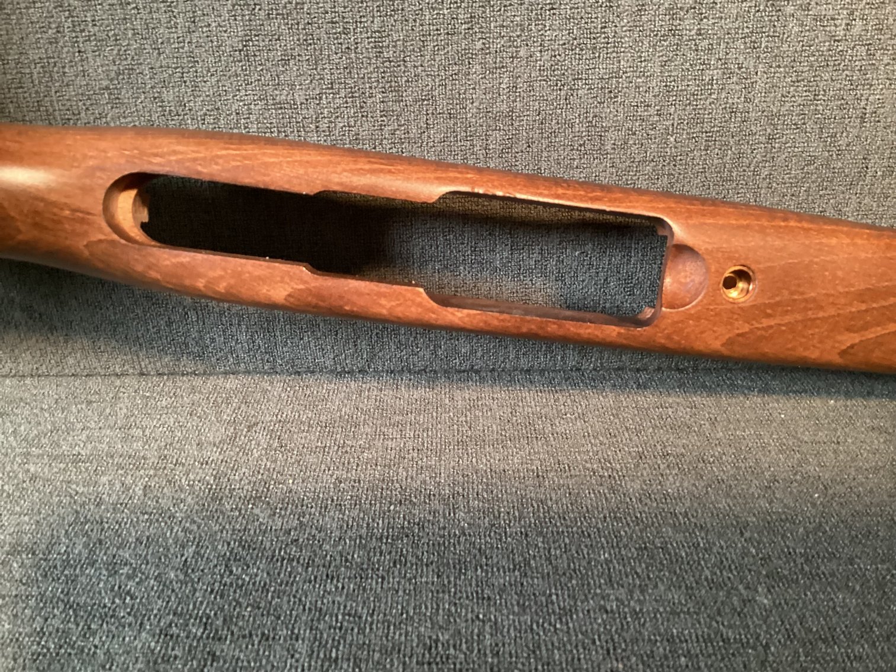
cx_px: 448
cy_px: 336
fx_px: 802
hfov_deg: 58.3
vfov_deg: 45.4
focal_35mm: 31
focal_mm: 3.3
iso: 500
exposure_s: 1/30
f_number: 2.4
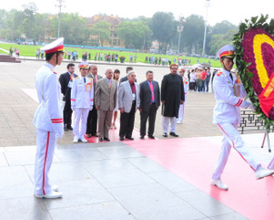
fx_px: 341
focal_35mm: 42
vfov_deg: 35.5
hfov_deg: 43.5
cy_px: 86
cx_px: 170
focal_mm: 18
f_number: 14
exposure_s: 1/160
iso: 500
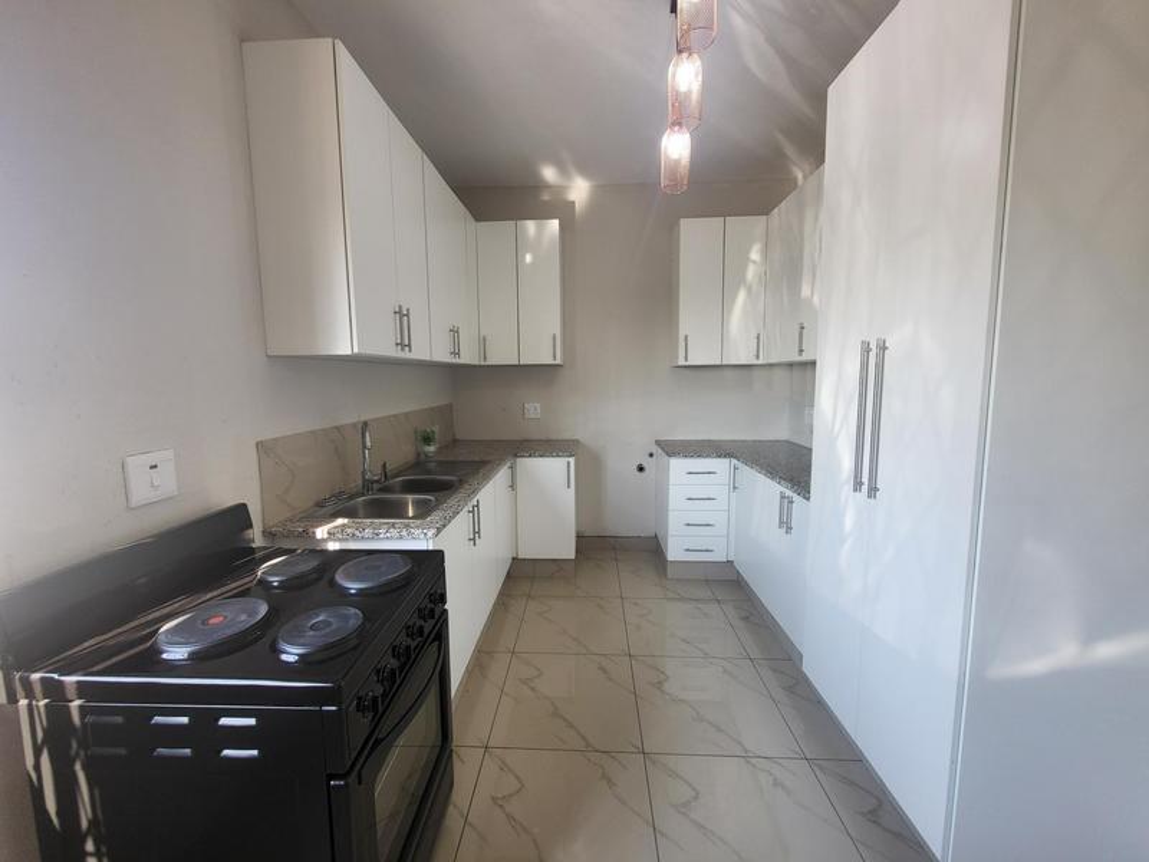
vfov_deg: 89.9
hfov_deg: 106.2
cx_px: 574
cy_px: 431
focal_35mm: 13
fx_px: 432
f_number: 2.2
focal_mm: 1.74
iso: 64
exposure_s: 1/50
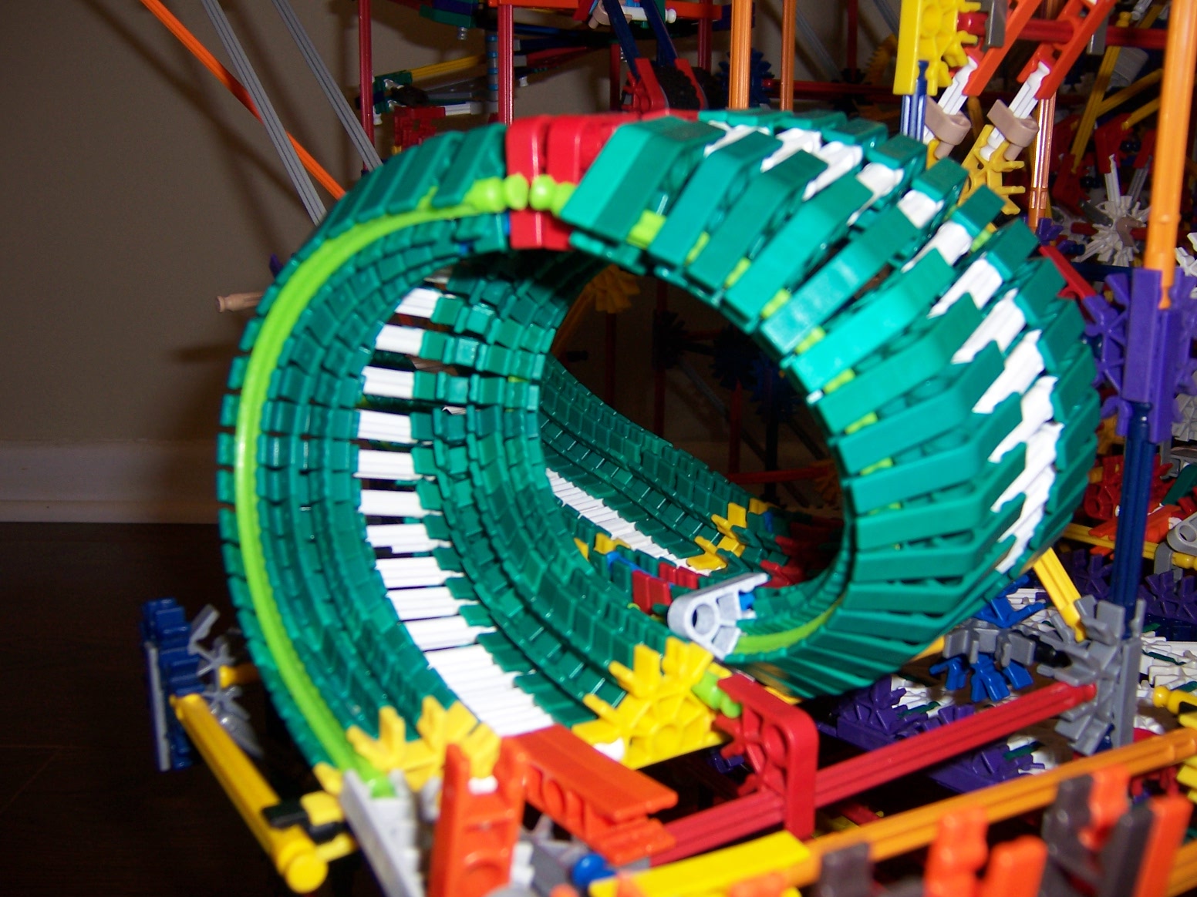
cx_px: 598
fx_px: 1141
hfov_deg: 55.4
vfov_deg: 42.9
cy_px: 448
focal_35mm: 33
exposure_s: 1/60
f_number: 2.8
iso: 80
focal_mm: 5.5
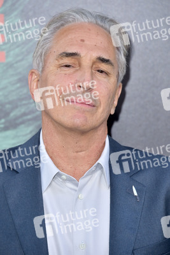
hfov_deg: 4.6
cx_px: 85
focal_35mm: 300
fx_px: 2123
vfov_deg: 6.9
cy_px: 128
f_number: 7.1
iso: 320
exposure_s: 1/250
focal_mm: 300
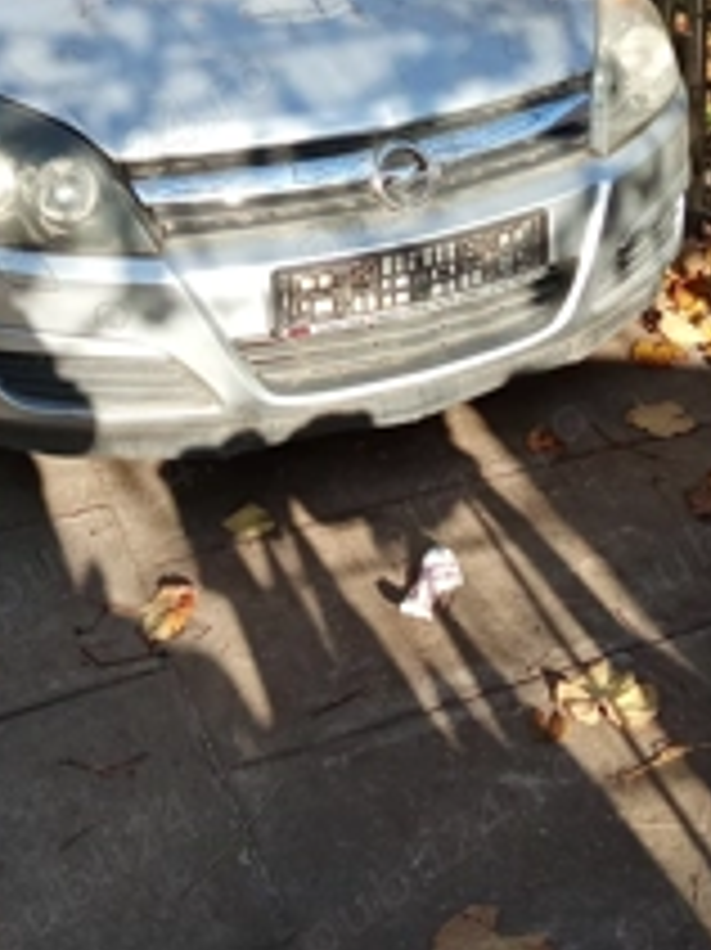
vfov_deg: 35.4
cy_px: 239
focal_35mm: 53
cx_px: 284
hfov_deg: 27.4
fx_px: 1453
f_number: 2
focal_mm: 2.78
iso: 100
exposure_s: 1/570
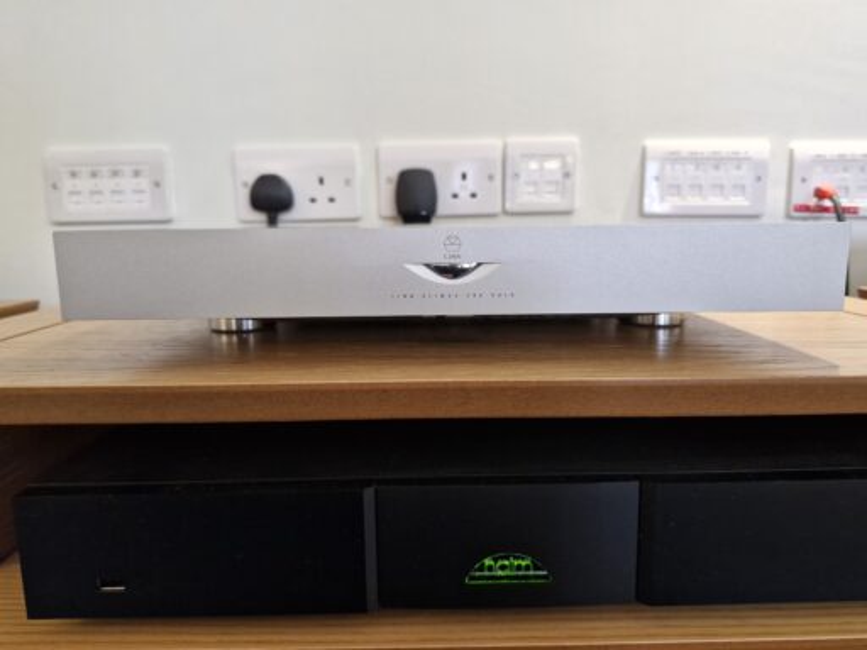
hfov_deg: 73.9
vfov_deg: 58.9
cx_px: 434
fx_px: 576
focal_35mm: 23
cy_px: 325
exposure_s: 1/100
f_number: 1.8
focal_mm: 5.54
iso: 500
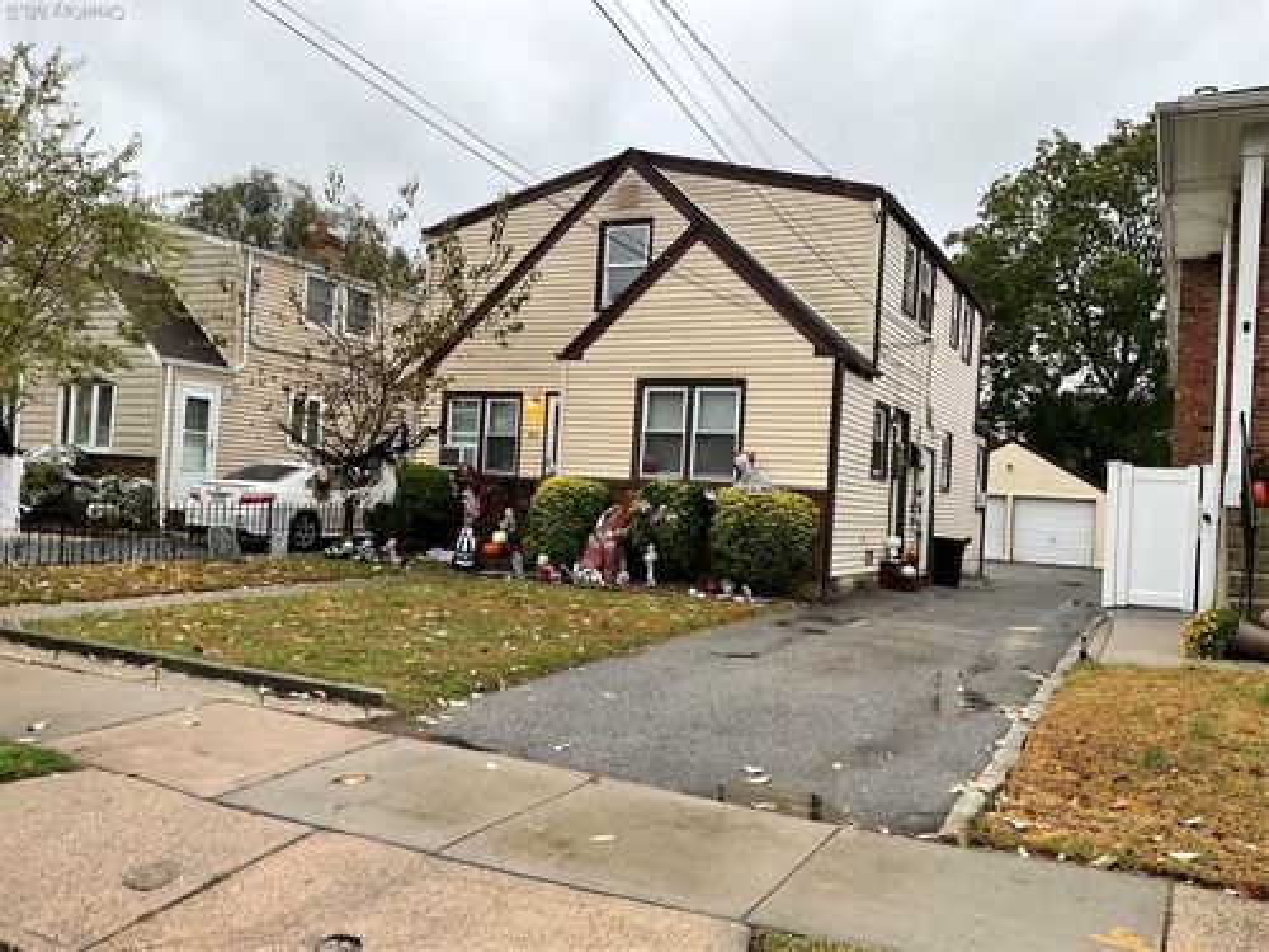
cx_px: 634
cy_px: 476
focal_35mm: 29
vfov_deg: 48.2
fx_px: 1063
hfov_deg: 61.7
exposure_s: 1/120
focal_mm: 3
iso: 64
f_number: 1.8
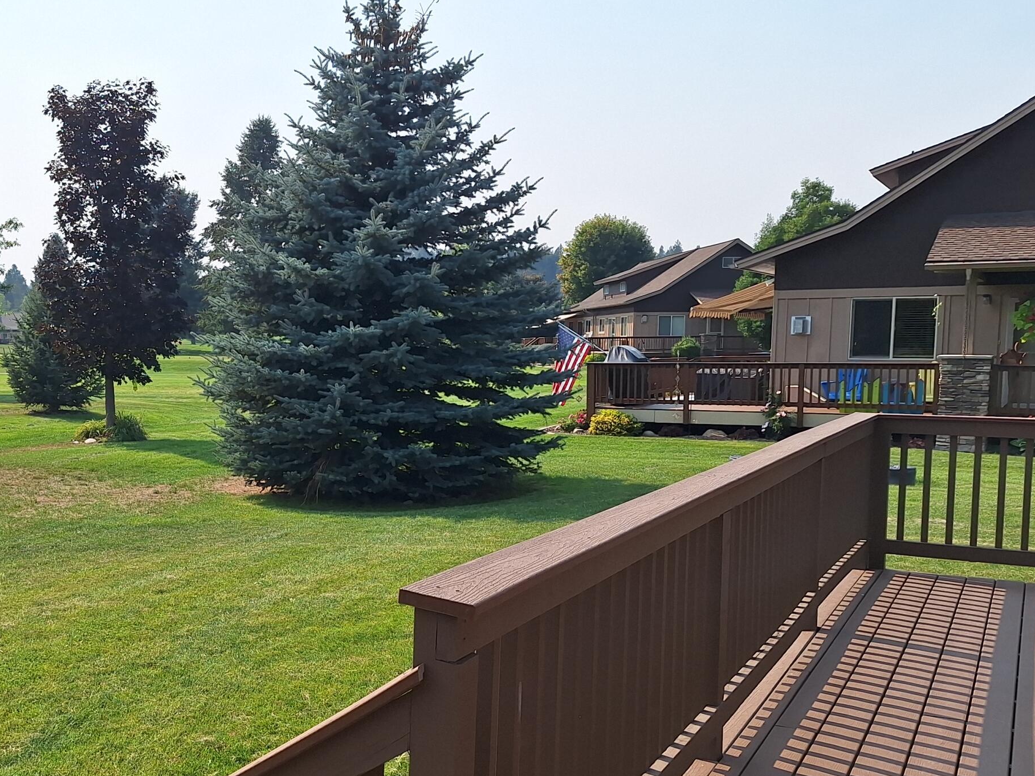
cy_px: 472
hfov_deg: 47.9
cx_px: 315
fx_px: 1136
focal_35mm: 38
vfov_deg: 37.6
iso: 25
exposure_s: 1/3937
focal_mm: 5.54
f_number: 1.8
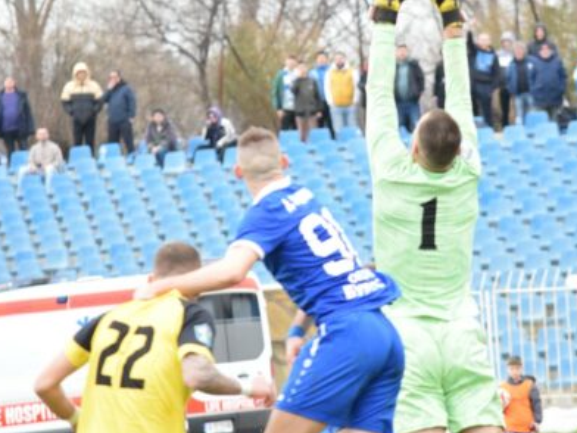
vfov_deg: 3.8
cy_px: 143
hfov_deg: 5.0
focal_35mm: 394
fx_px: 6567
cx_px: 328
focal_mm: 170
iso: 1600
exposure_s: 1/800
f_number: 5
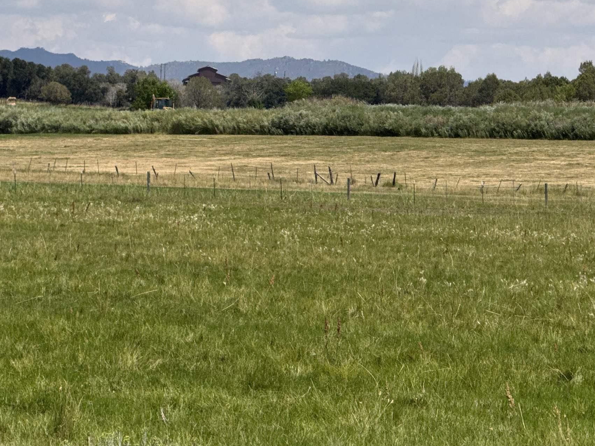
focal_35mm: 217
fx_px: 3730
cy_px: 68
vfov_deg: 6.8
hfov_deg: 9.1
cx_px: 426
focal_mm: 15.66
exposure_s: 1/2525
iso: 50
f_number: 2.8
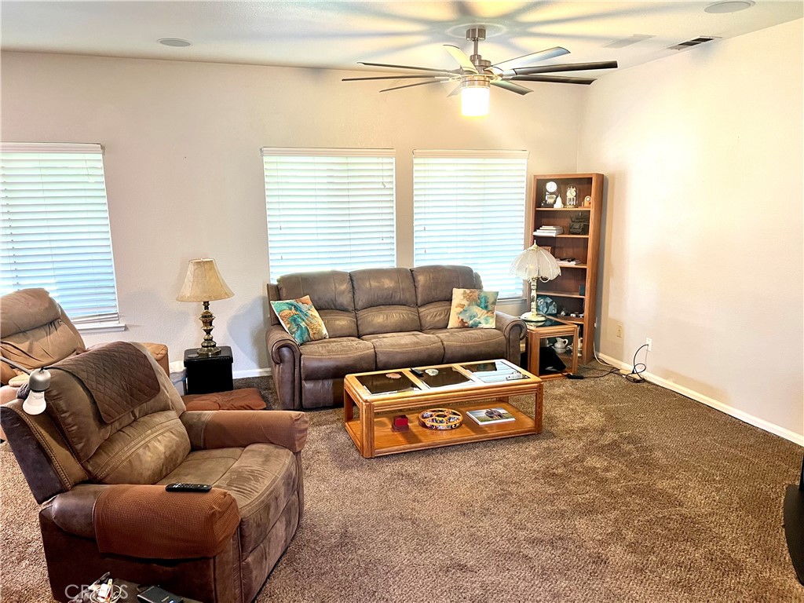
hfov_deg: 67.3
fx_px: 604
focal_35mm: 26
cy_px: 302
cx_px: 402
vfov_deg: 53.1
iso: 200
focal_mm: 5.7
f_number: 1.5
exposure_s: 1/60
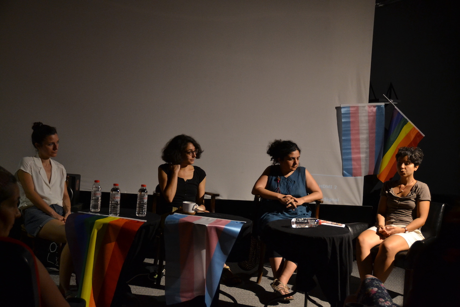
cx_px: 230
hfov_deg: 45.0
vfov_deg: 30.9
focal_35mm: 44
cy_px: 154
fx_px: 556
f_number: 4
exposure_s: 1/15
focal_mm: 29
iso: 1250
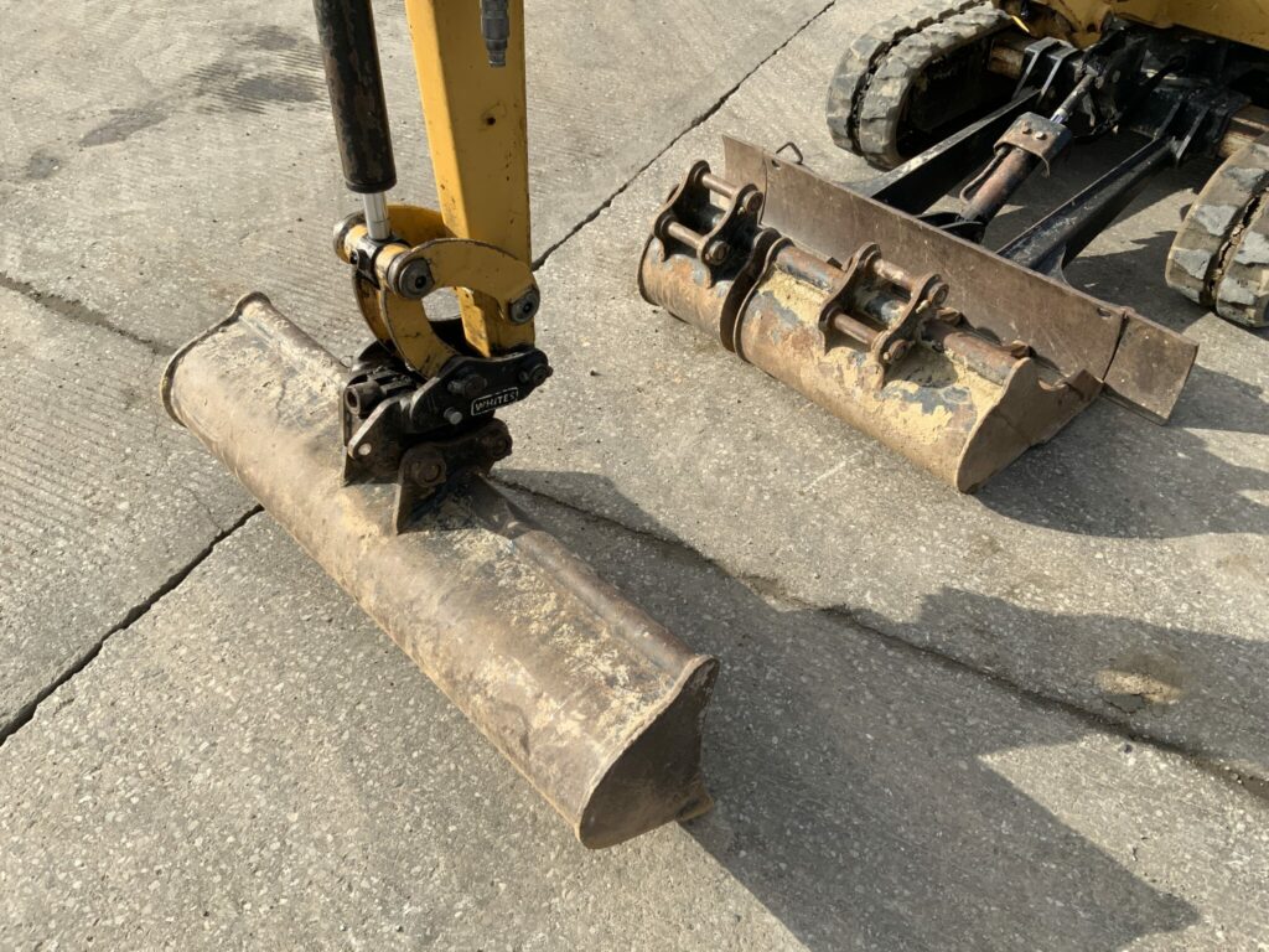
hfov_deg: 61.7
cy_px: 476
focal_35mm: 29
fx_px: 1063
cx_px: 634
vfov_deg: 48.2
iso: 16
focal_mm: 3
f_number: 1.8
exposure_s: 1/1221
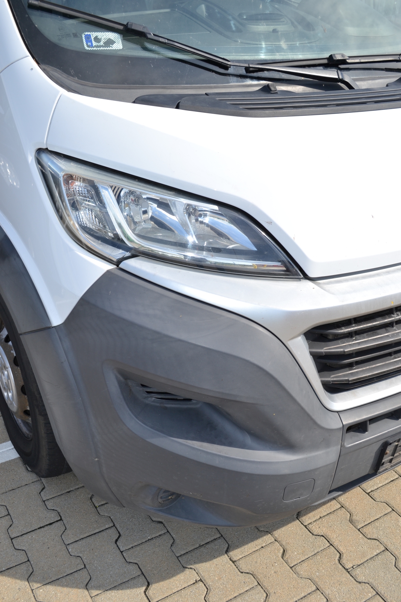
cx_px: 200
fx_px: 601
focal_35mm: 36
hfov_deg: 36.9
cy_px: 301
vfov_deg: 53.1
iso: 100
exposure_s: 1/200
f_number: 7.1
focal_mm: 24
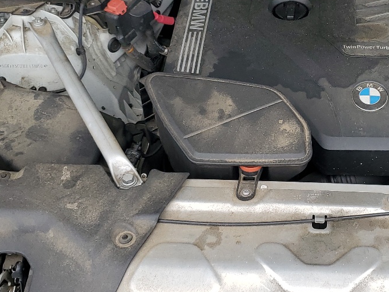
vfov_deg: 23.5
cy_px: 99
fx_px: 697
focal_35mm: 62
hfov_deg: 30.3
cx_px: 321
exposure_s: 1/909
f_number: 1.5
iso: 50
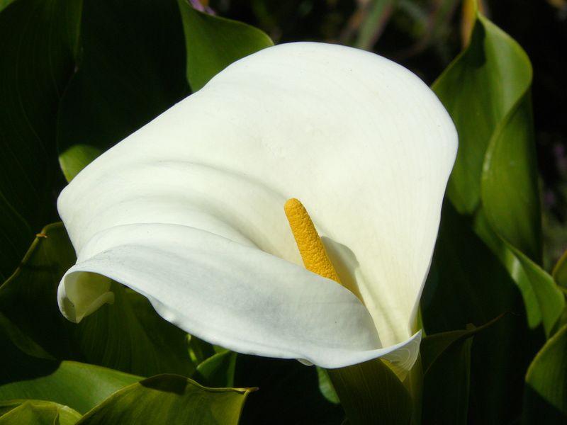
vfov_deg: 3.7
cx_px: 284
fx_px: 6552
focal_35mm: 400
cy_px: 212
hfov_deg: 5.0
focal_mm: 66.7
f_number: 8
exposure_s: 1/1000
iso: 100
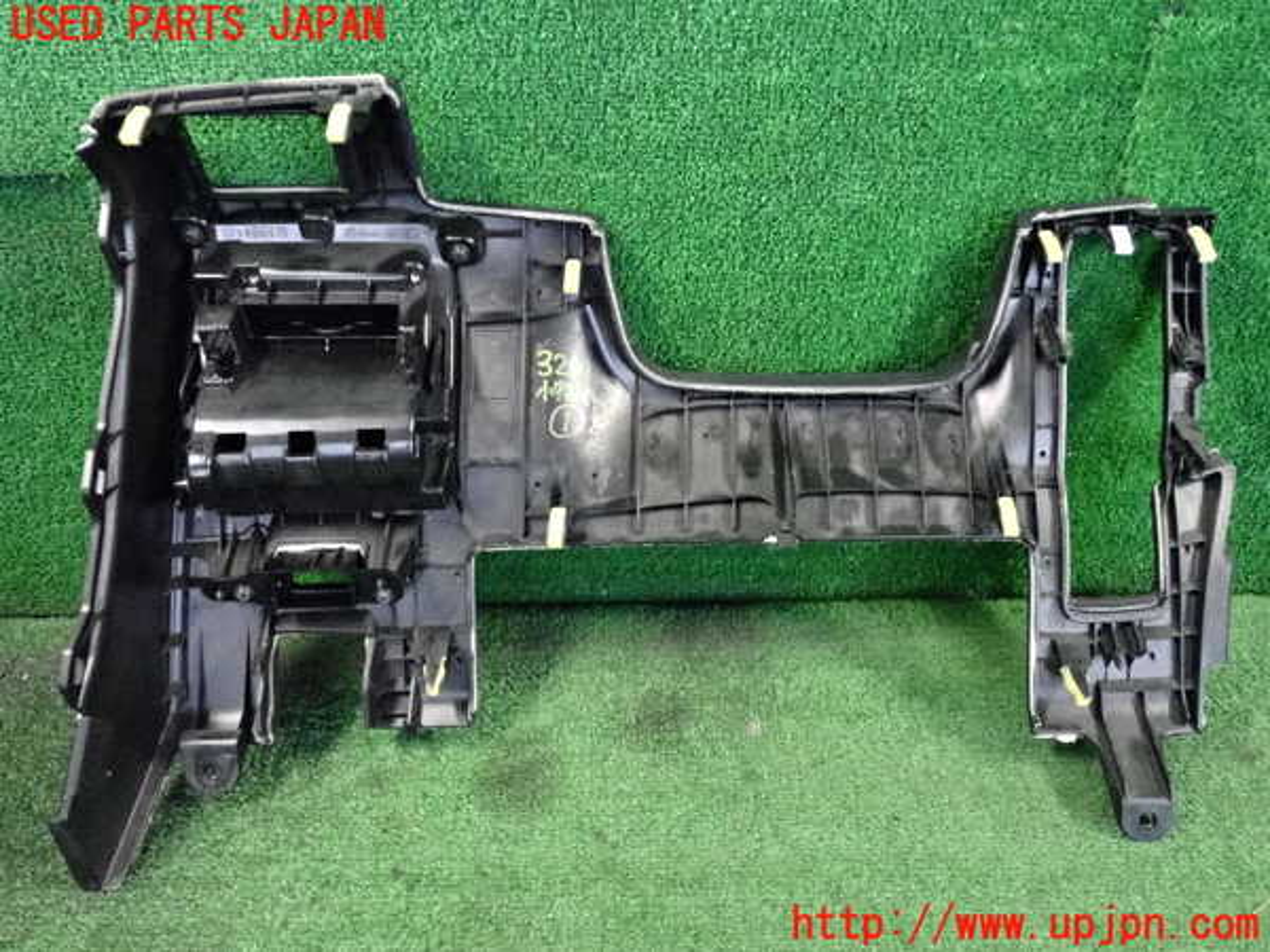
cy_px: 476
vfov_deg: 44.2
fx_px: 1174
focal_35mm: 32
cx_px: 635
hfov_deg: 56.8
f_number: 2.4
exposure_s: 1/125
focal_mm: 5.79
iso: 4000
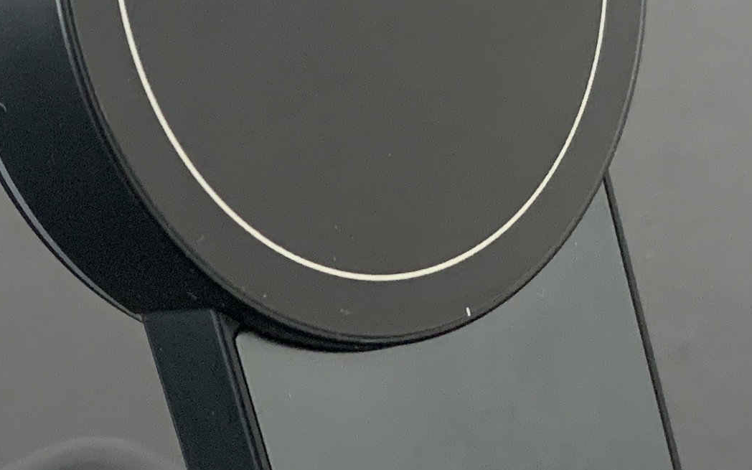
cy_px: 429
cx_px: 83
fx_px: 2172
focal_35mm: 106
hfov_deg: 19.3
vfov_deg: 12.3
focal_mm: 4.25
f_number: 1.8
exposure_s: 1/40
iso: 400
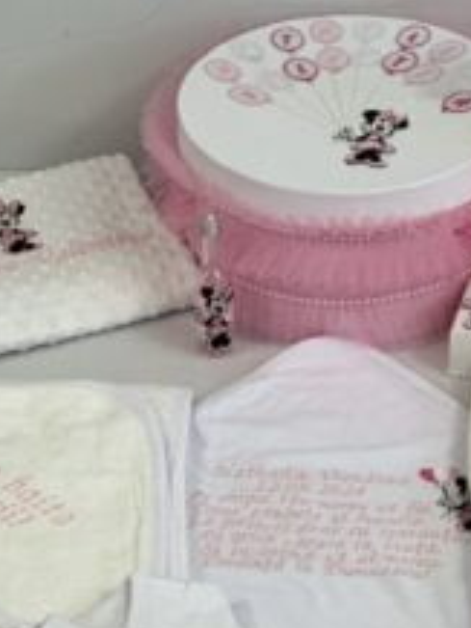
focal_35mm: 142
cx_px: 341
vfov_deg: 13.9
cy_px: 344
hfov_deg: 10.4
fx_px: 2574
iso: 160
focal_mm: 9
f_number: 2.8
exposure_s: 1/100
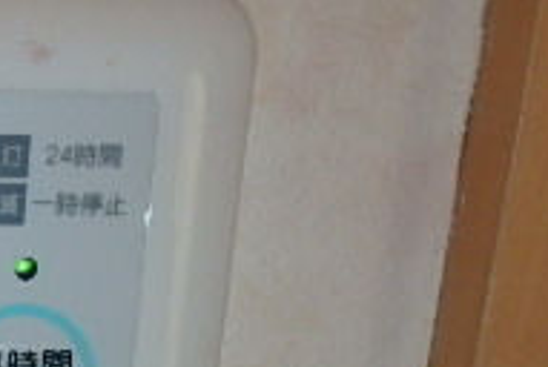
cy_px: 502
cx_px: -353
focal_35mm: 73
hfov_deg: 21.4
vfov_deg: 17.4
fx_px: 1113
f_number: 6
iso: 160
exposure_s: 1/30
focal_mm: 3.7
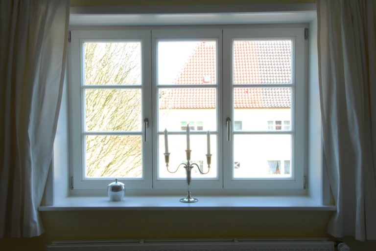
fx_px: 455
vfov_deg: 30.9
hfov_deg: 44.9
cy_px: 126
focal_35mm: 44
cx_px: 188
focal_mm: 29
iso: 100
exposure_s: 1/1.5
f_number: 25
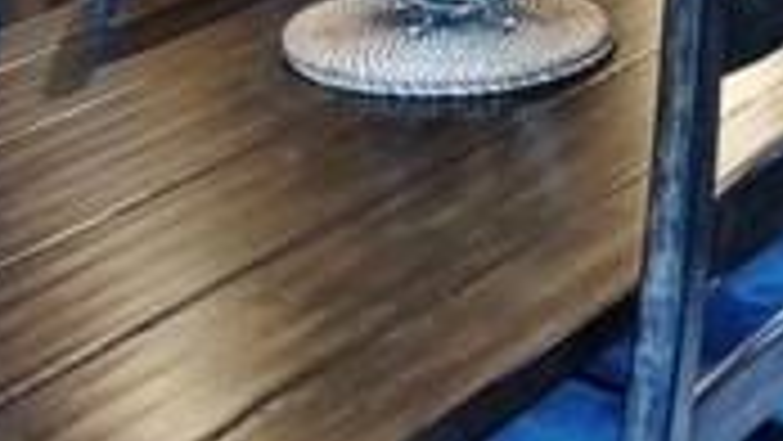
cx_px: 396
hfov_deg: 20.5
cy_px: -418
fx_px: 2160
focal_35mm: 104
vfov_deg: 10.7
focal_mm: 4.25
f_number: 1.8
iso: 160
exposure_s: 1/60
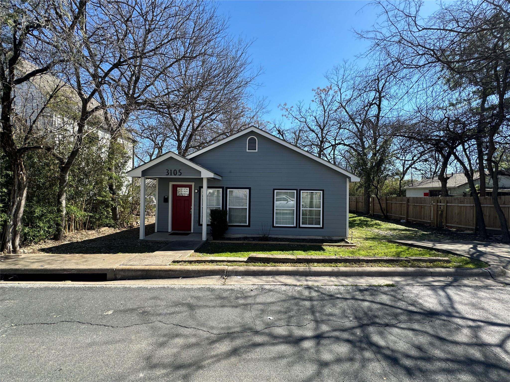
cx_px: 255
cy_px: 191
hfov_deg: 102.1
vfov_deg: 85.7
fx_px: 206
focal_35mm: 14
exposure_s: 1/796
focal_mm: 2.22
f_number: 2.2
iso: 50
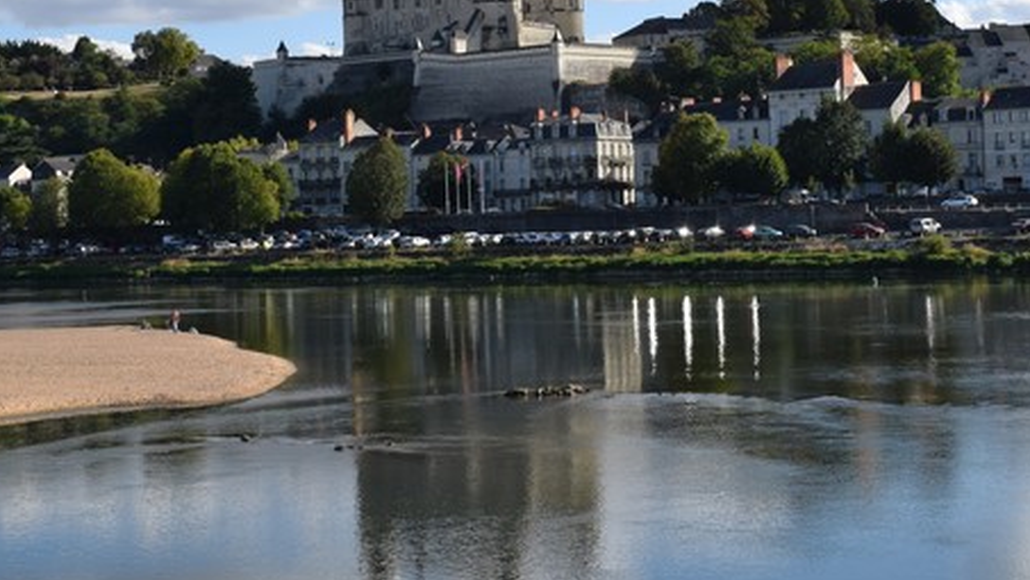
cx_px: 571
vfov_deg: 16.0
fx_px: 2047
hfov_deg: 28.2
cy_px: 108
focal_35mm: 75
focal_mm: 27
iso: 200
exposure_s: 1/400
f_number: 10
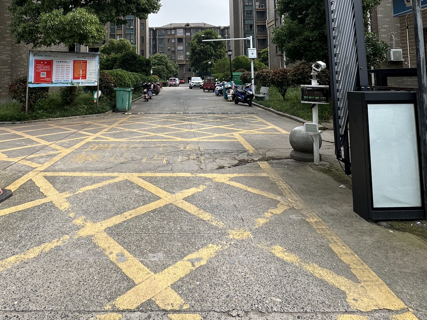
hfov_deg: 66.8
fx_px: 321
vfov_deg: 49.2
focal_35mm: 26
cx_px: 175
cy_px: 53
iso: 50
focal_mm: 2.22
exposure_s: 1/749
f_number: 2.2
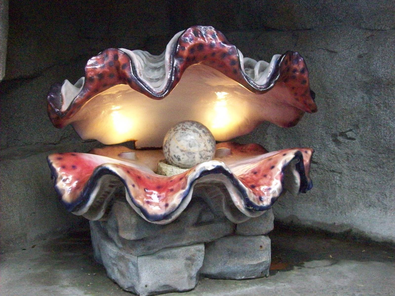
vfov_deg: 32.2
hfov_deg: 42.1
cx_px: 198
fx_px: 513
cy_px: 148
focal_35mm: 45
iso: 468
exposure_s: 1/147
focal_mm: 7.6
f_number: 3
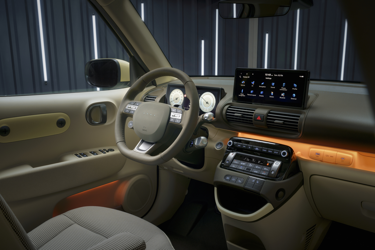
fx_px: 354
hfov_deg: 55.8
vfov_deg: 38.9
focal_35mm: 34
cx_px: 188
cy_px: 125
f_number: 10
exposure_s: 2
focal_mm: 34
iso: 50
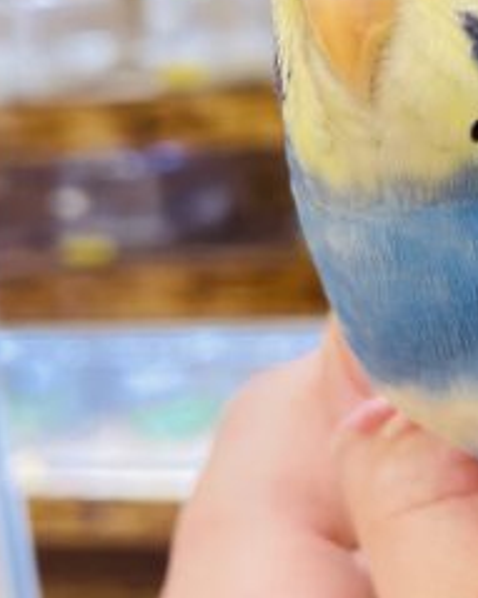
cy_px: 160
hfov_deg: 21.3
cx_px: 531
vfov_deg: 27.6
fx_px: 1203
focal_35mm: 68
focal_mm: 4.2
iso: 100
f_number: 1.6
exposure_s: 1/100
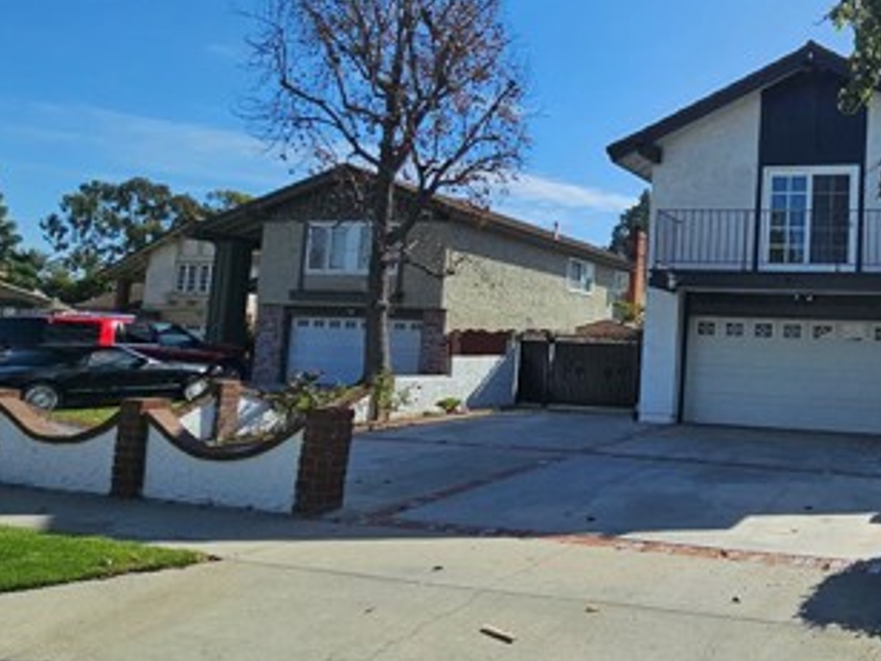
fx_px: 687
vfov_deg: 51.3
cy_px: 300
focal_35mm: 27
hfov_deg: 55.5
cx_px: 812
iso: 50
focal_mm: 2.2
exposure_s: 1/2985
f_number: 2.2
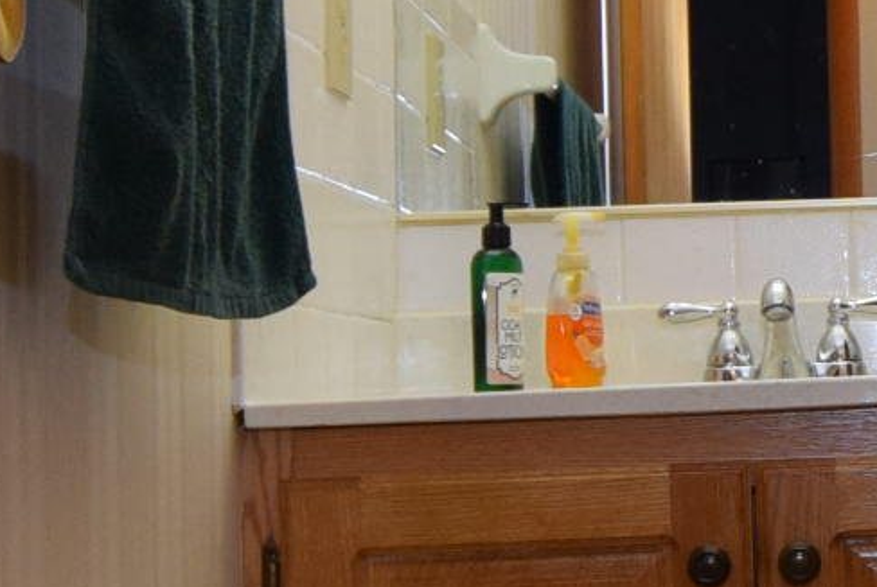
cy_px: 181
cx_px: 1066
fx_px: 2466
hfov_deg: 19.0
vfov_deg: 13.6
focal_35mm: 101
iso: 800
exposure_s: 1/100
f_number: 5
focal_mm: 11
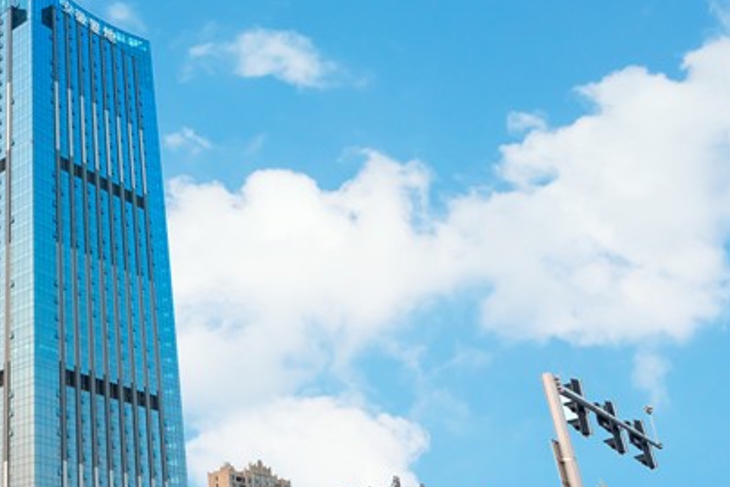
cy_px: 184
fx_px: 852
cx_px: 13
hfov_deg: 41.0
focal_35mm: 42
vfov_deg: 31.8
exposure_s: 1/10
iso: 50
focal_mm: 17
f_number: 10
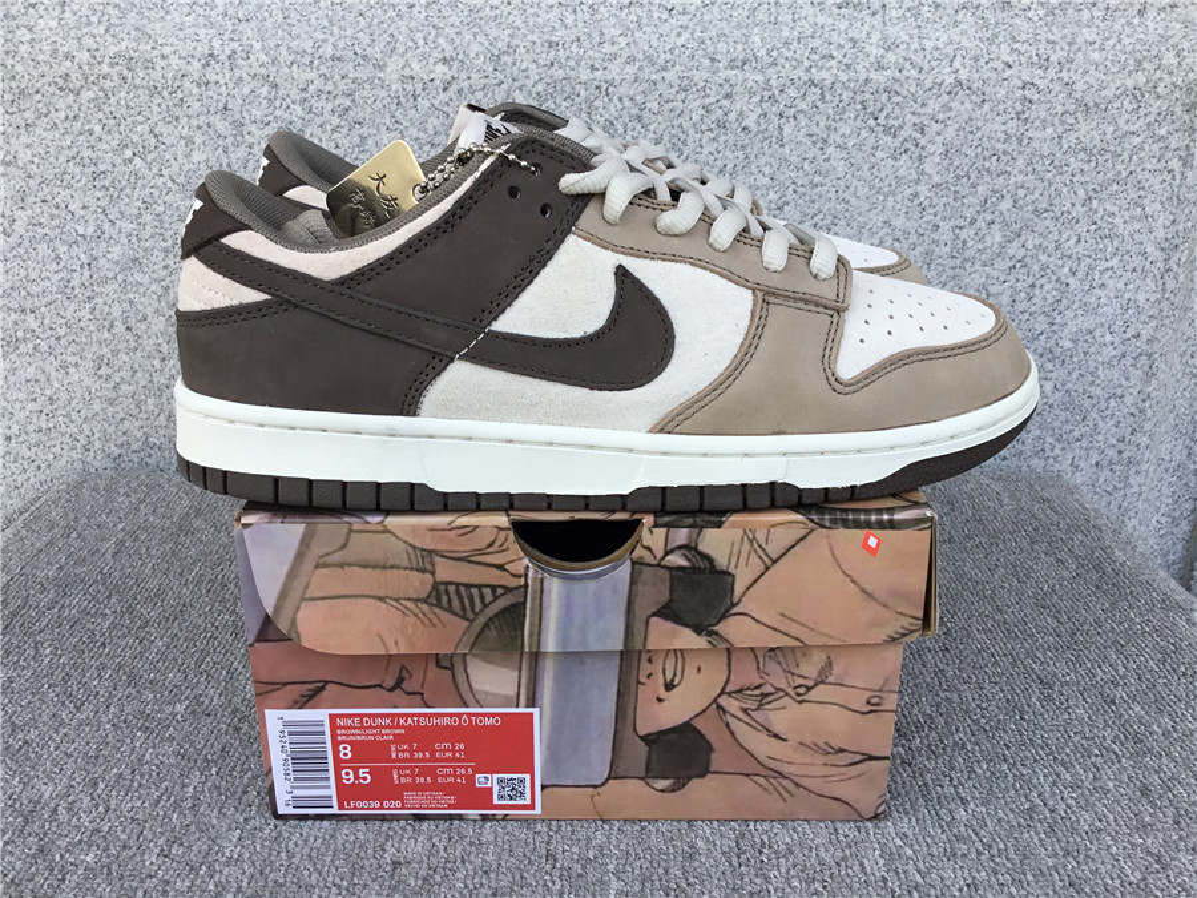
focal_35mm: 31
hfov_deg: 58.4
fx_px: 1072
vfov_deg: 45.4
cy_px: 449
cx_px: 598
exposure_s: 1/167
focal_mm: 3.3
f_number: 2.4
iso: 25
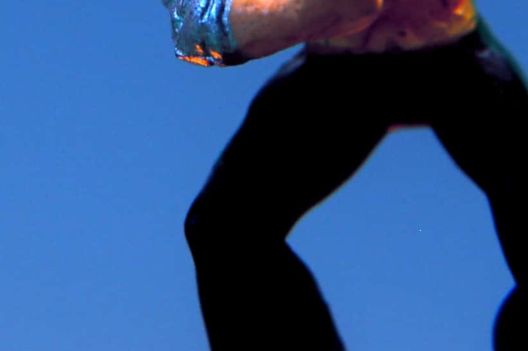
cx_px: 162
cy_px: -24
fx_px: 1773
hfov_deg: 16.9
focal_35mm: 121
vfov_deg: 11.2
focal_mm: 24
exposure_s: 1/1.6
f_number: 7.1
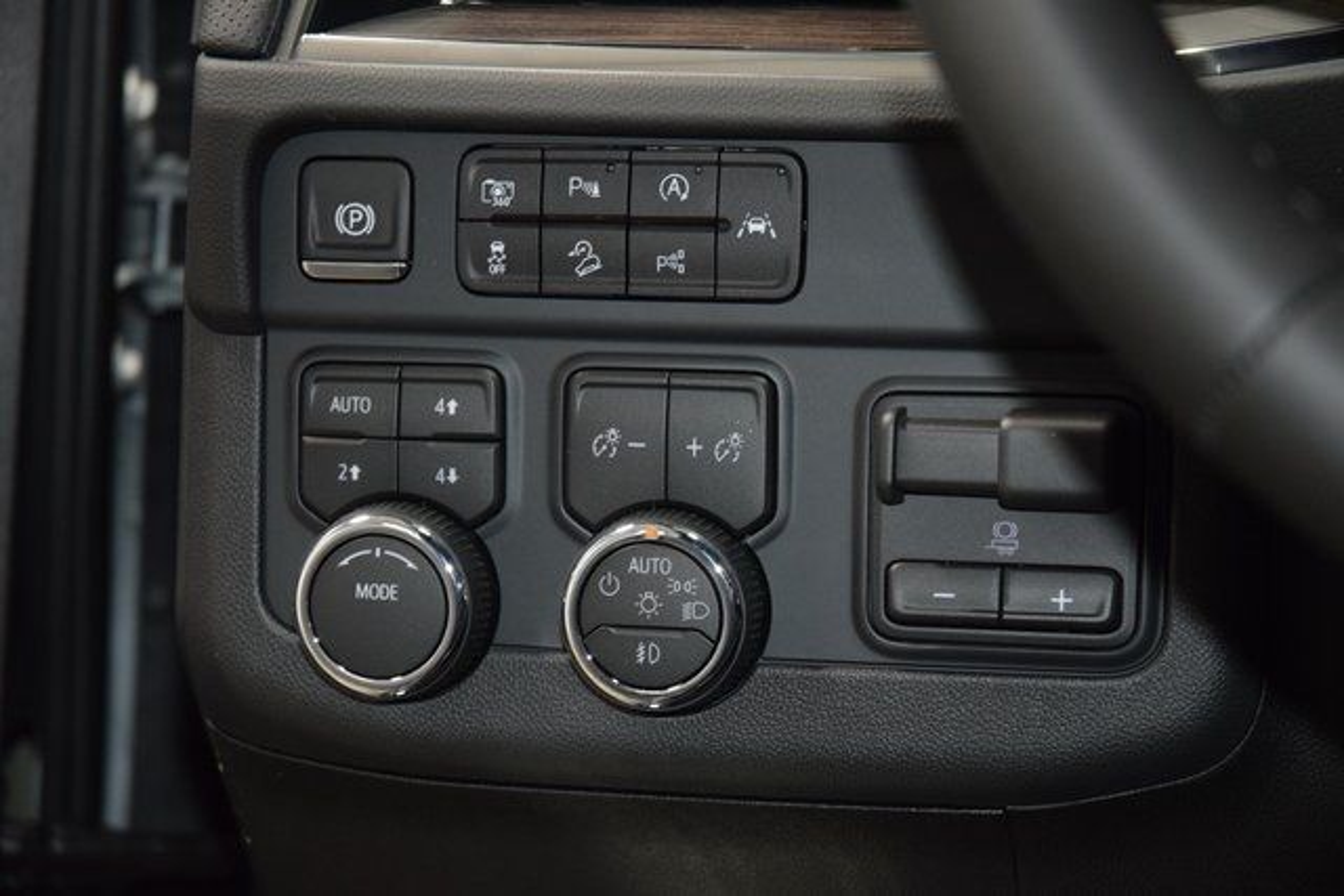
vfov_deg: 13.0
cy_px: 448
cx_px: 672
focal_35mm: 105
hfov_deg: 19.5
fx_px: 3921
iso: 2000
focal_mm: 70
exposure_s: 1/50
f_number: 4.5
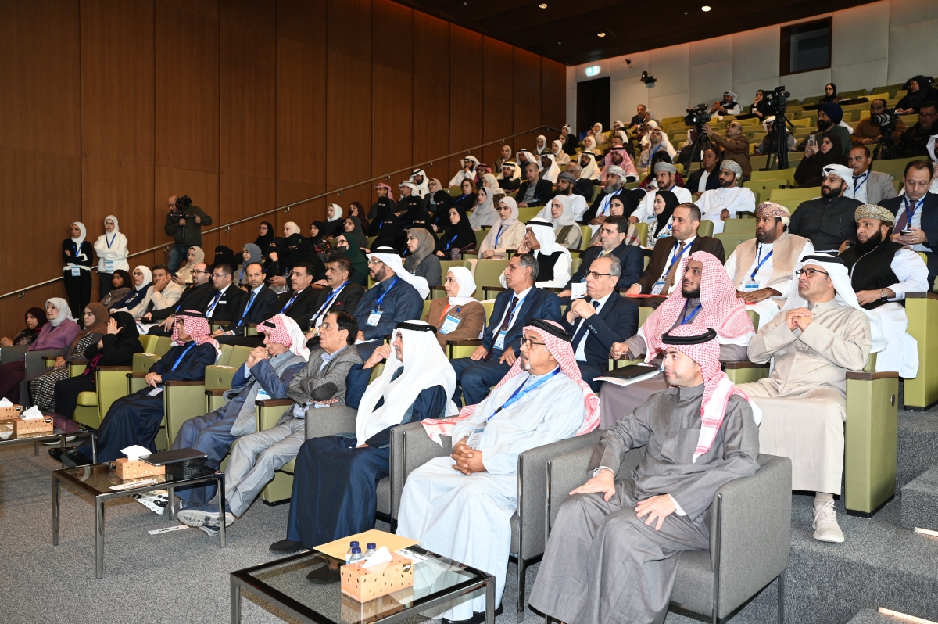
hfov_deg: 62.8
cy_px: 312
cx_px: 469
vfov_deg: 44.2
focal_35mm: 30
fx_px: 768
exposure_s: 1/100
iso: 400
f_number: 3.2
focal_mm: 29.5
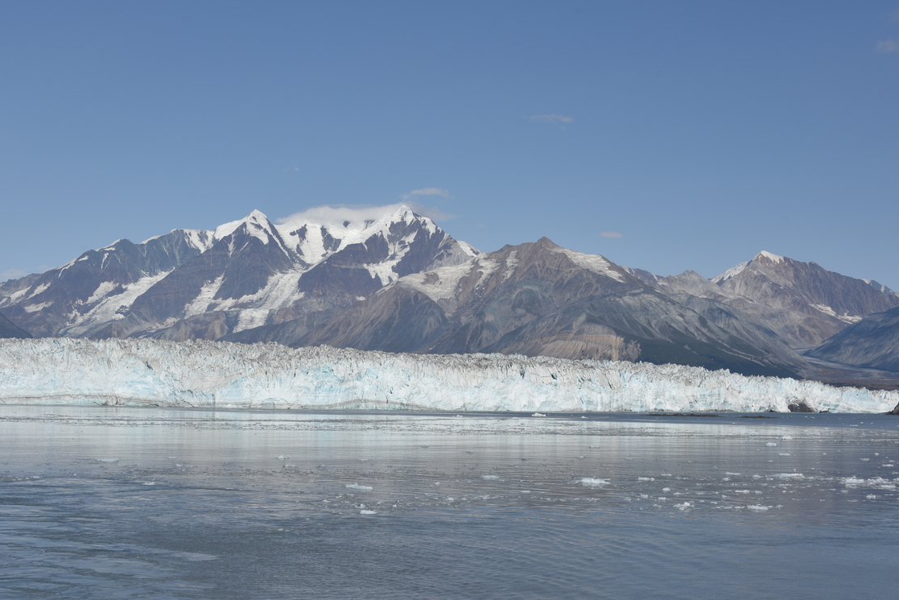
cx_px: 427
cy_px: 325
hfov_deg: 36.2
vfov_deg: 24.6
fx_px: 1374
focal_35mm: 55
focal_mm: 48
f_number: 11
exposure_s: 1/400
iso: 100
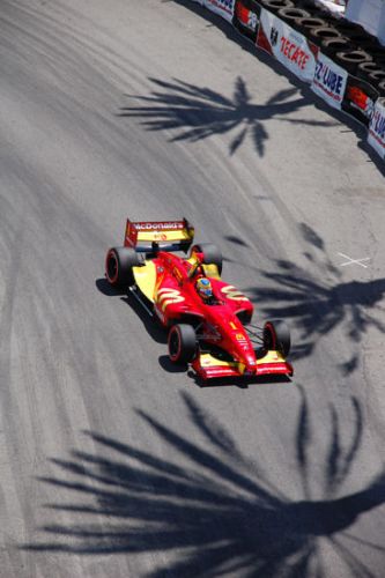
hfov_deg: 9.6
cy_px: 289
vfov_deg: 14.4
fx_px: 2287
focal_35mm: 142
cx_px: 192
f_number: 5.6
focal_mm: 95
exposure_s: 1/1000
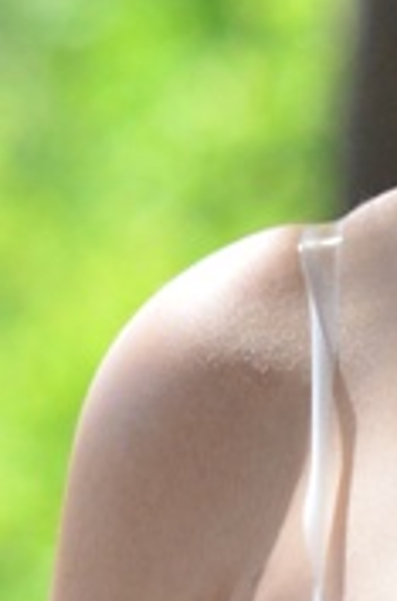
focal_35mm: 1129
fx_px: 18785
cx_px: 906
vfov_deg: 1.8
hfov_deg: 1.2
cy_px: 397
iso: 1250
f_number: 5.6
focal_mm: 130
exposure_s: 1/2000
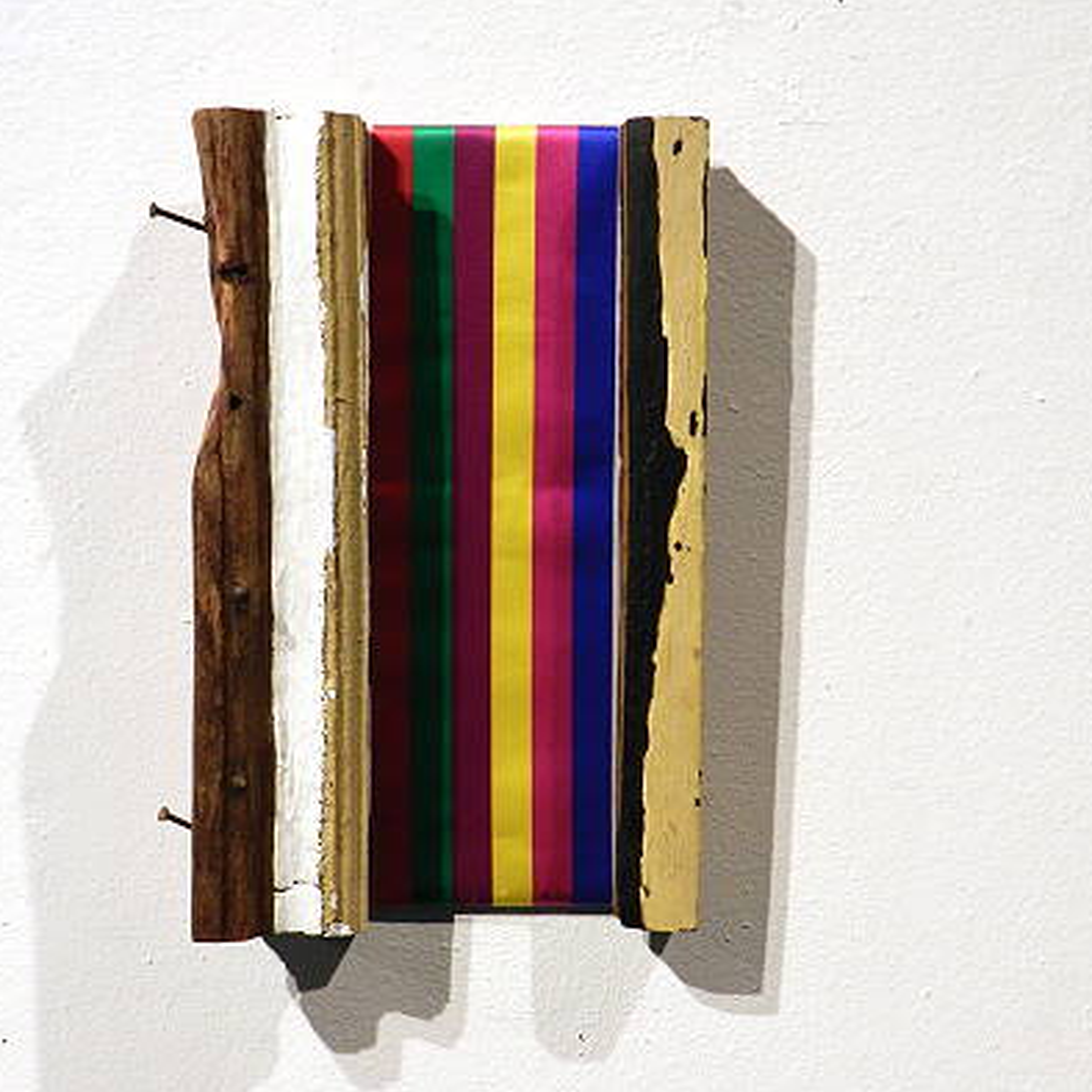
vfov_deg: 31.1
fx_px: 1963
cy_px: 543
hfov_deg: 31.1
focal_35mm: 55
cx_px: 497
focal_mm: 8.1
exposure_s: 1/30
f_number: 4.2
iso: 180
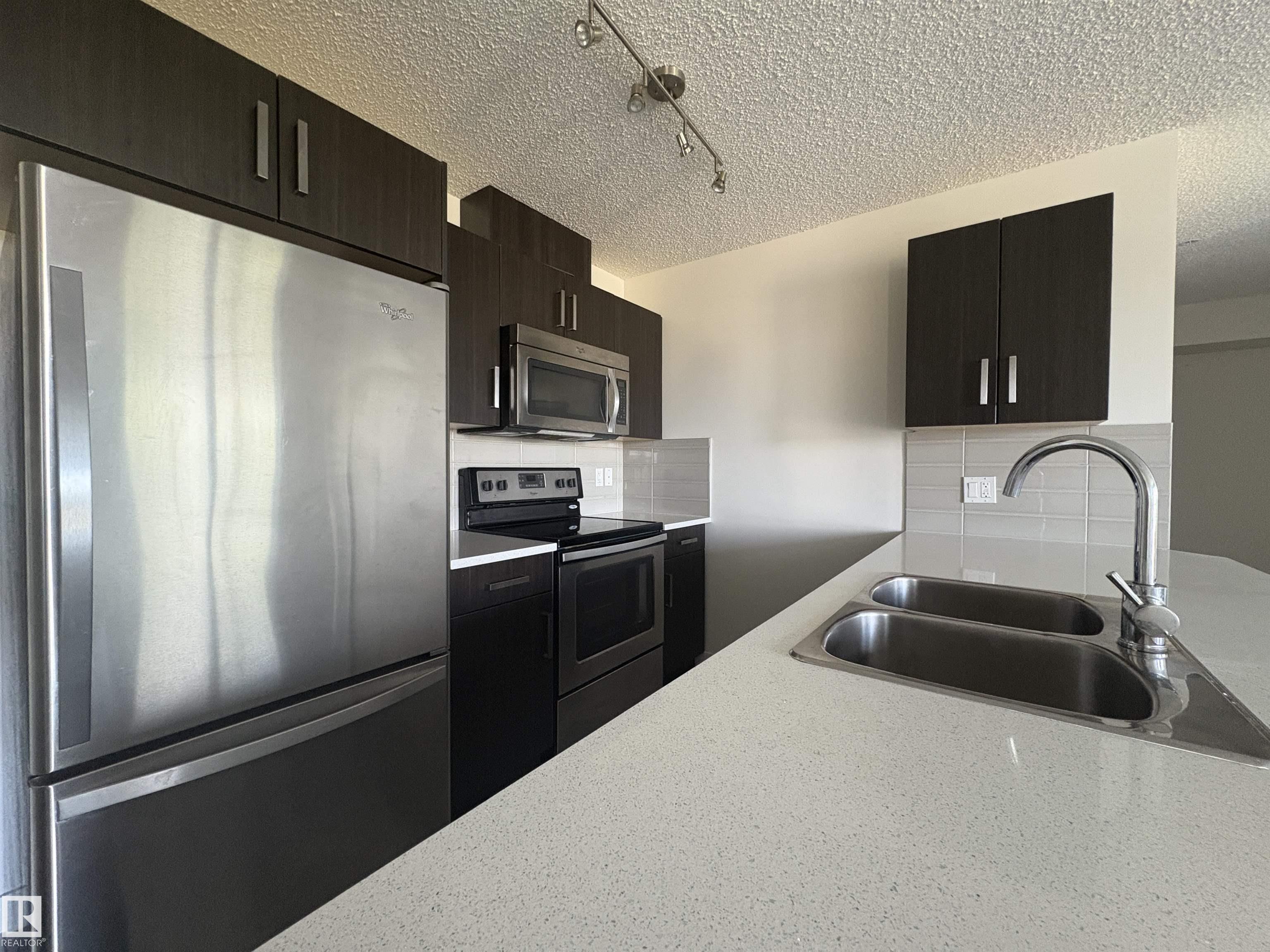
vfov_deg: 85.7
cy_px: 476
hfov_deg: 102.1
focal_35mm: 14
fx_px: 514
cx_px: 635
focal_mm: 2.22
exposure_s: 1/60
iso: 400
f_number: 2.2
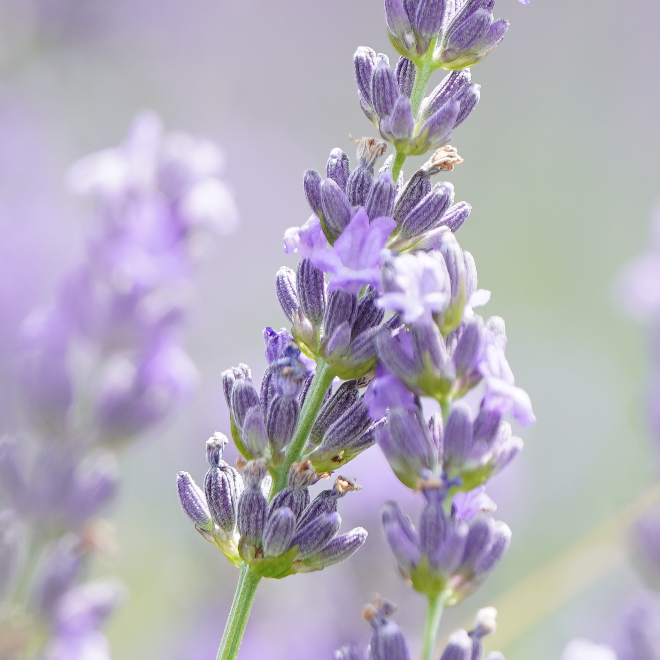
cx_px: 1062
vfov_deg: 3.3
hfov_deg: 3.3
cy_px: -326
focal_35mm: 529
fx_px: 11411
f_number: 3.5
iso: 200
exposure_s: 1/500
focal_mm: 110
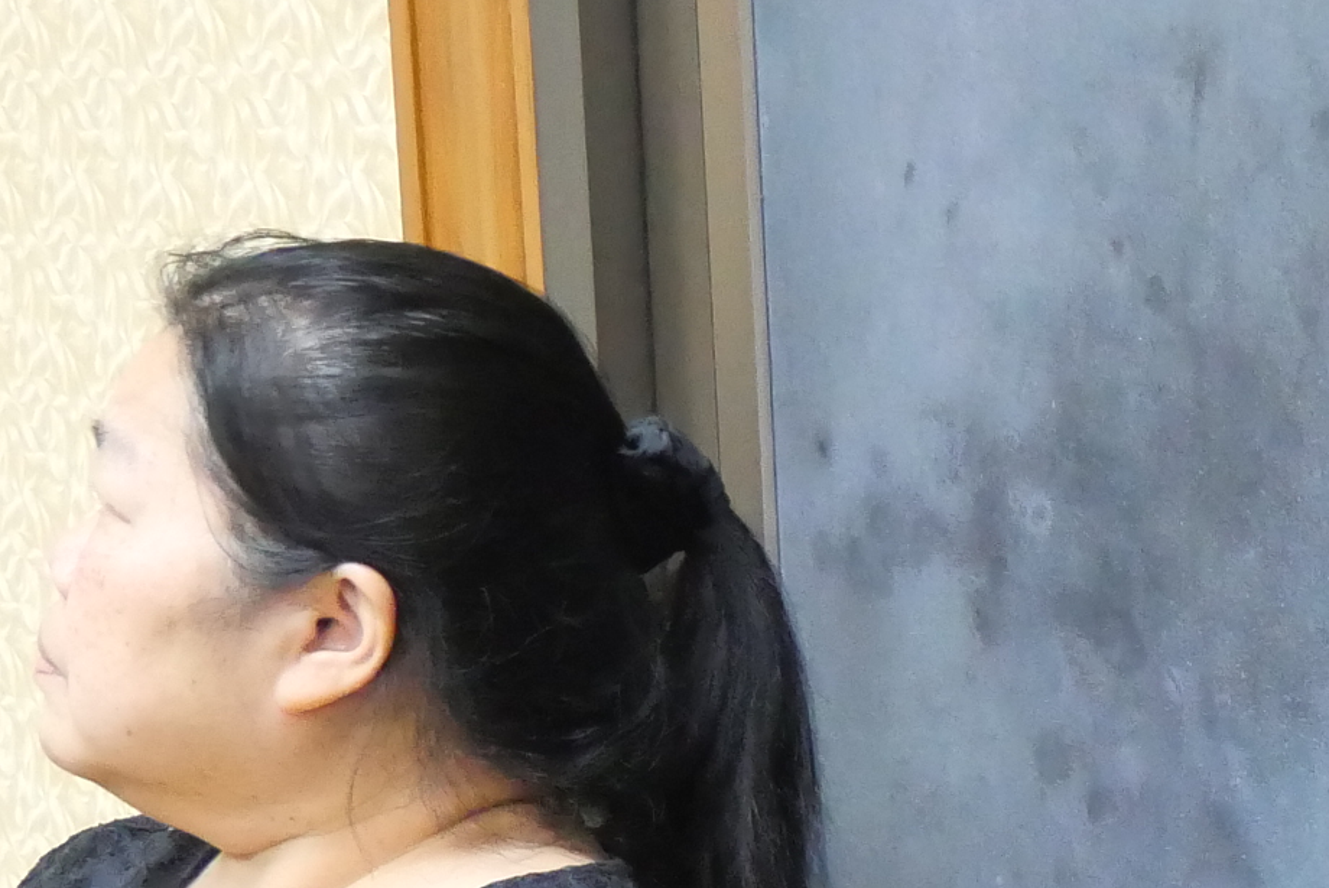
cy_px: 1364
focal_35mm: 117
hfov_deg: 15.9
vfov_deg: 11.2
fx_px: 4323
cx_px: 2034
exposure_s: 1/13
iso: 3200
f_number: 4
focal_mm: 14
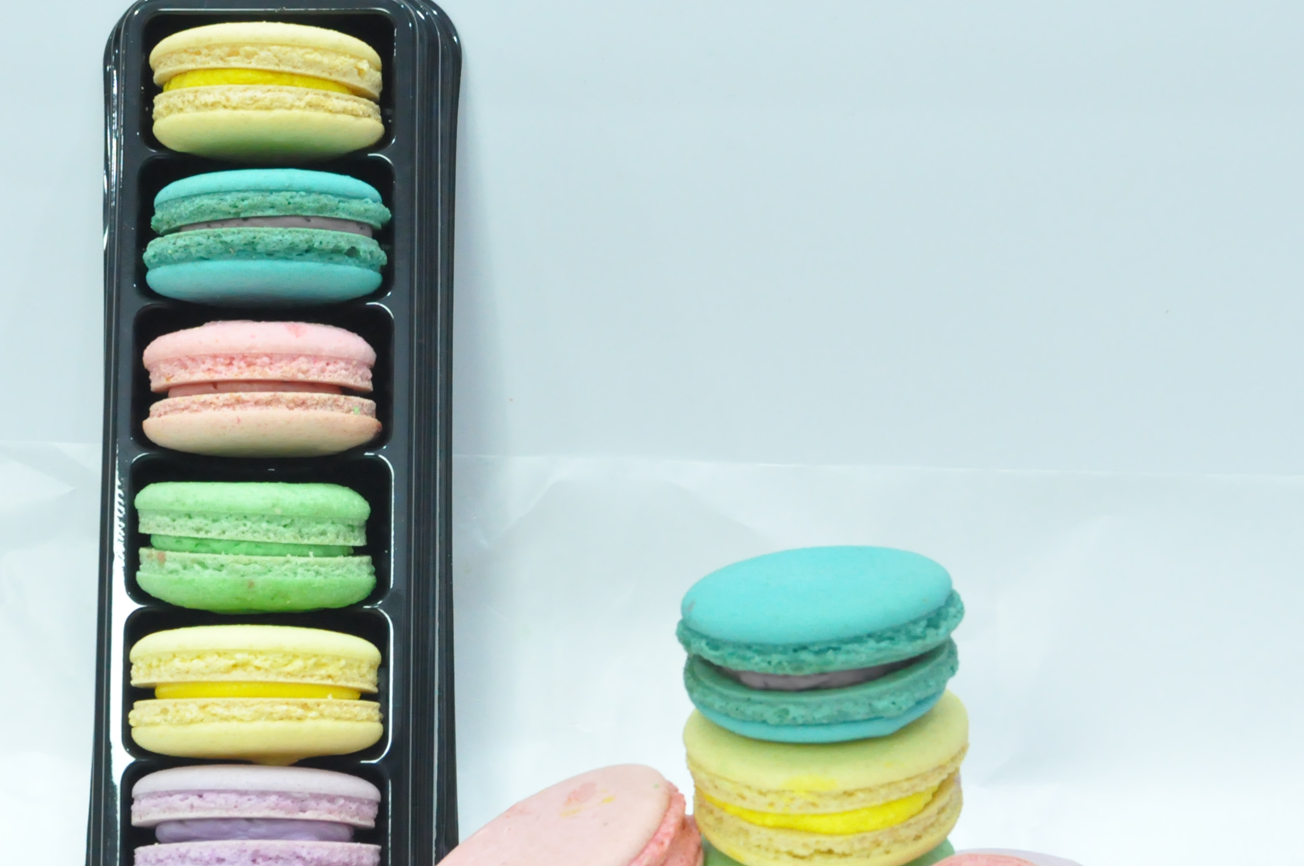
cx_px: 557
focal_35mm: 87
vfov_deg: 15.7
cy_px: 580
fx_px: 3141
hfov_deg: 23.4
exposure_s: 1/80
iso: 3200
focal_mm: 35
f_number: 8
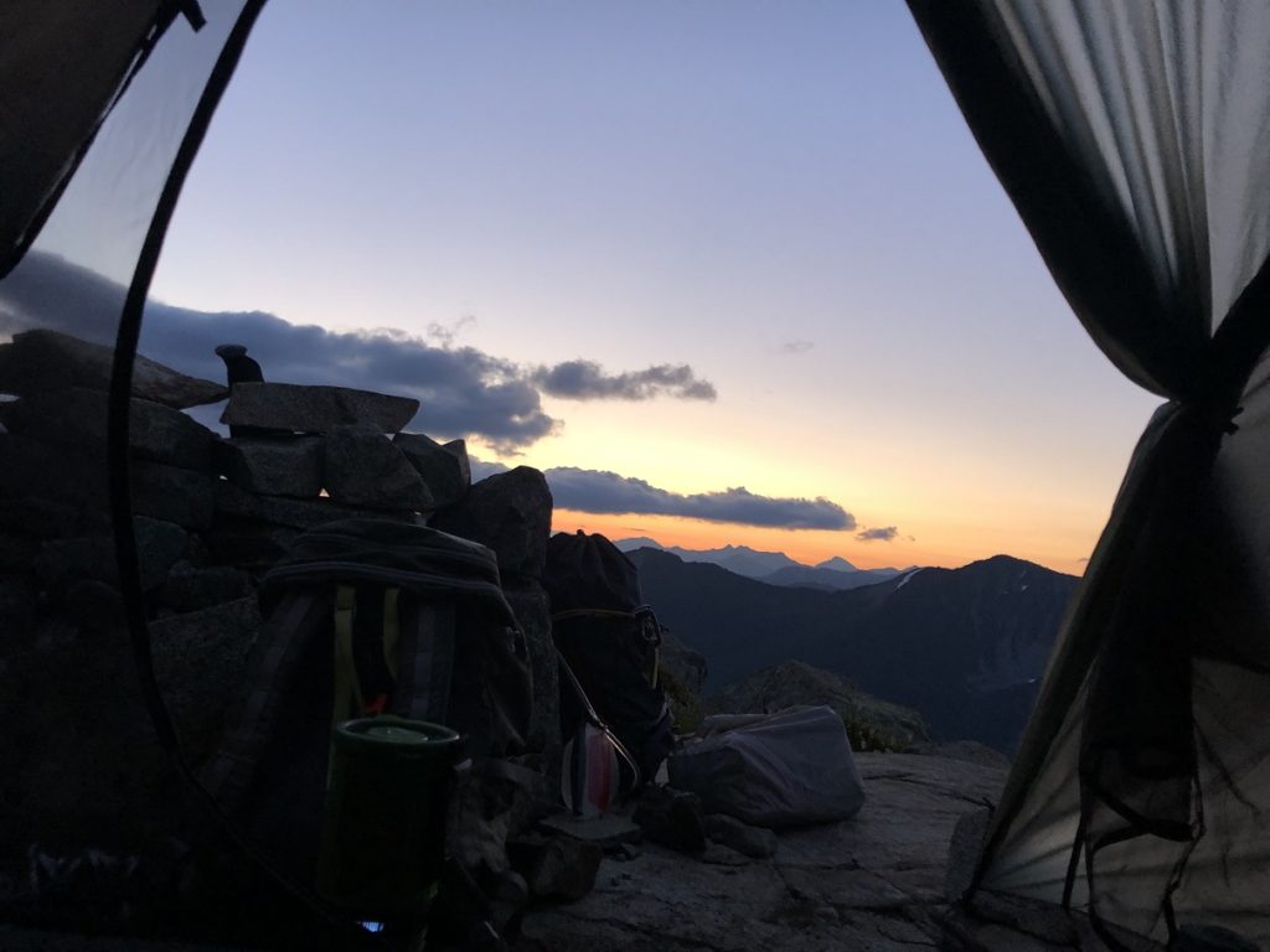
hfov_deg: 63.4
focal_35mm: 28
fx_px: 1027
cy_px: 476
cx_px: 635
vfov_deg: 49.7
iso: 40
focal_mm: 3.99
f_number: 1.8
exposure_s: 1/15
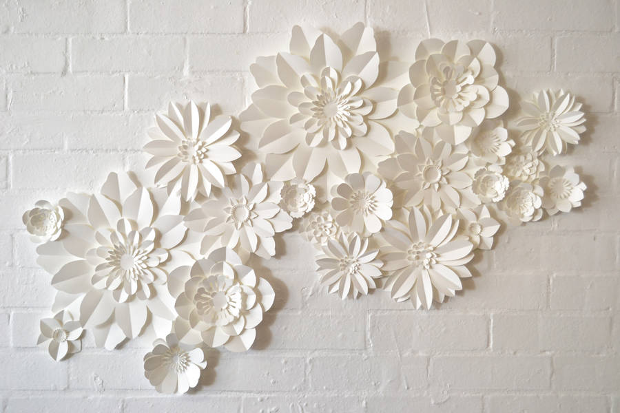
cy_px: 206
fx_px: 827
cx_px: 310
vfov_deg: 28.1
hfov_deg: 41.1
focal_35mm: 48
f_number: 4.8
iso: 400
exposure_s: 1/40
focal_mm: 32
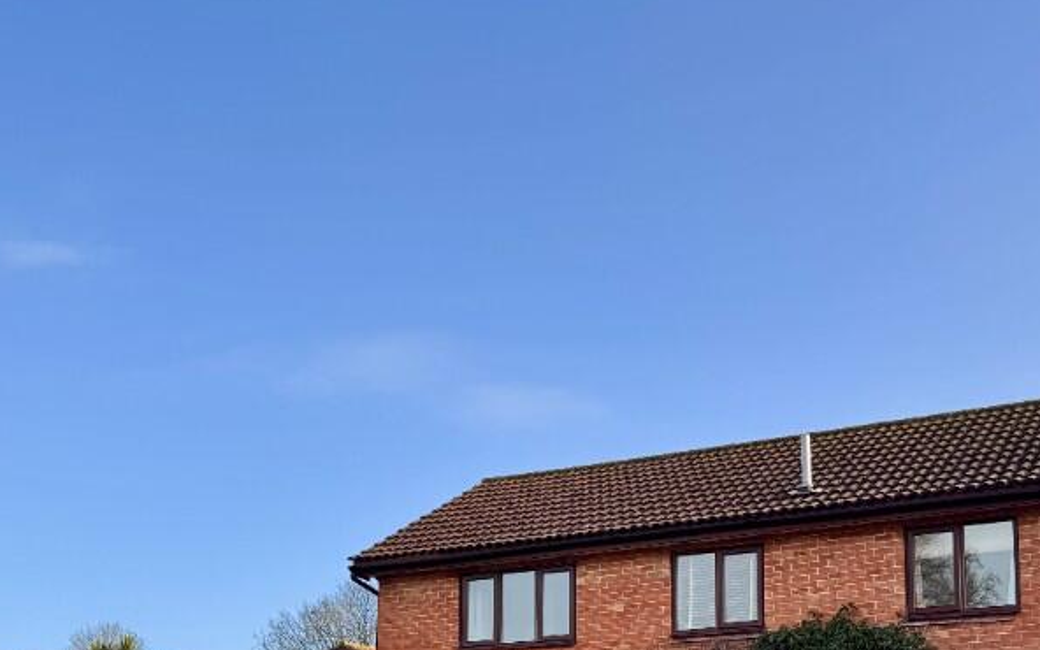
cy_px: 662
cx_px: 631
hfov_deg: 45.0
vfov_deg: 27.4
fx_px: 1247
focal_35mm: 44
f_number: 1.78
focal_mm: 6.76
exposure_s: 1/2105
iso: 80
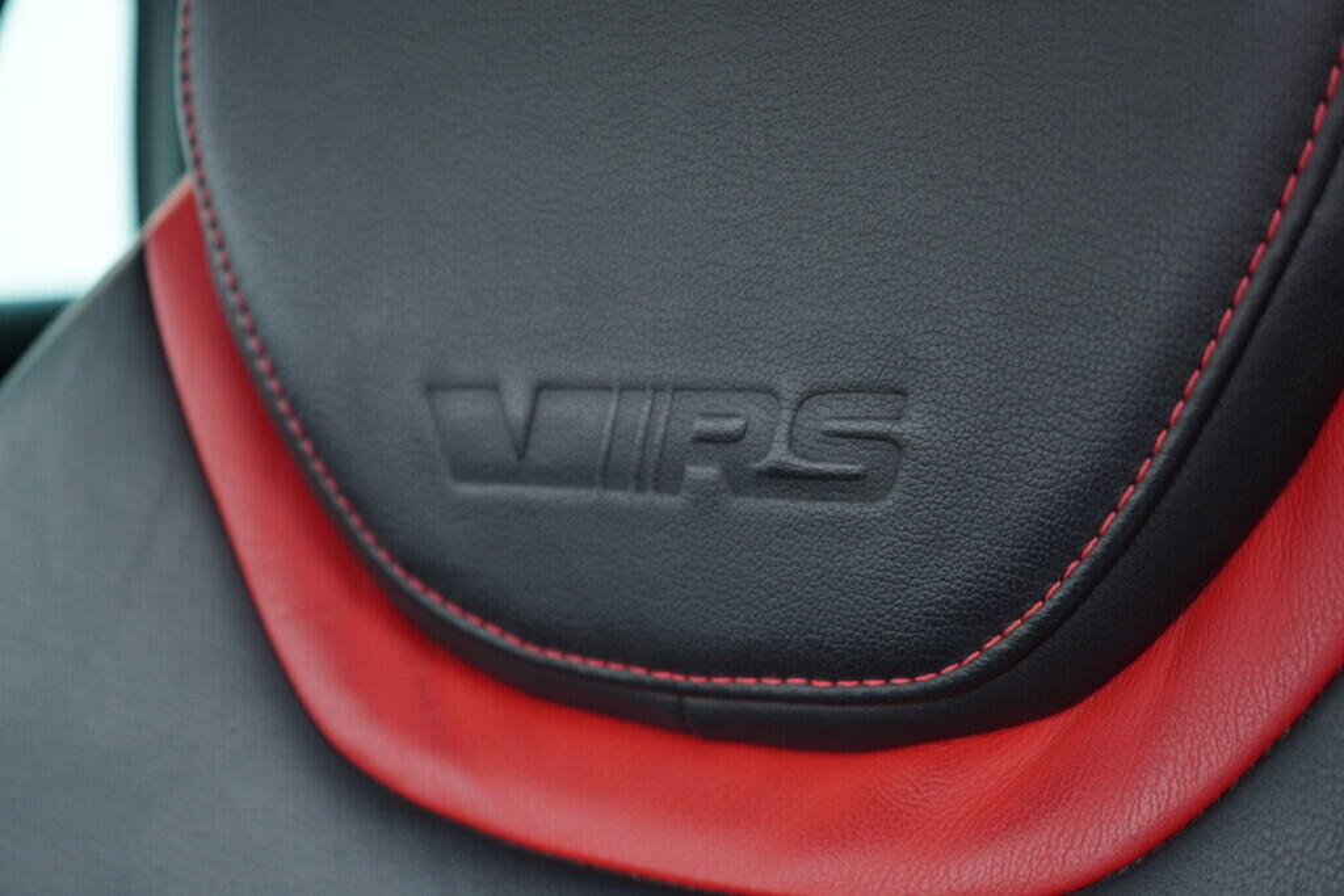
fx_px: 1344
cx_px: 672
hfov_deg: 53.1
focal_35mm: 36
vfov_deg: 36.9
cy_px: 448
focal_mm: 24
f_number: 2.8
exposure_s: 1/40
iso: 320
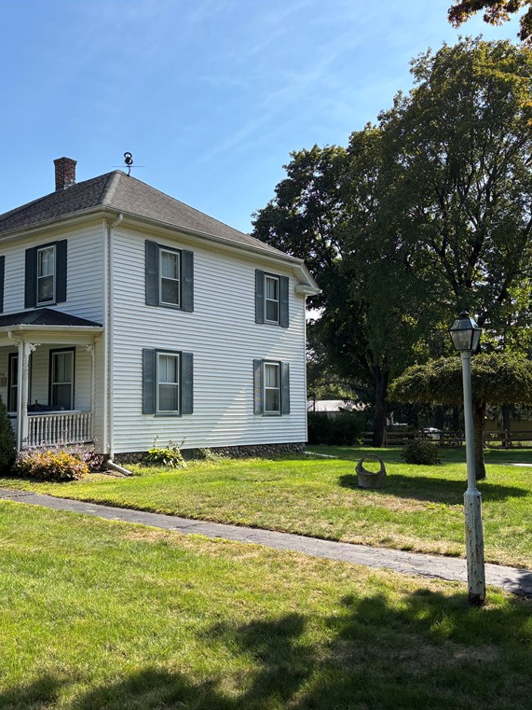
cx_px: 227
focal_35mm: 35
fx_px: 717
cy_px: 354
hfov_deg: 40.6
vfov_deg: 52.6
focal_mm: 5.96
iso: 50
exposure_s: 1/1949
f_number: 1.6
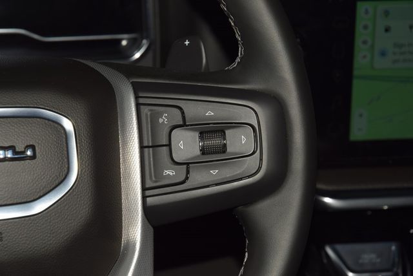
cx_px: 206
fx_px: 1205
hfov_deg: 19.5
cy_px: 138
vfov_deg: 13.0
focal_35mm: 105
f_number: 8
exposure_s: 1/125
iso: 100
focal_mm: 70
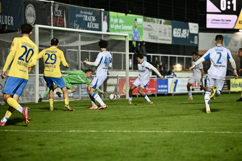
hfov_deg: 14.2
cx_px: 121
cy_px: 80
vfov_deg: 9.5
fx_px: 975
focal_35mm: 145
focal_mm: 145
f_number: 2.8
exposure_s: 1/1600
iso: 8000
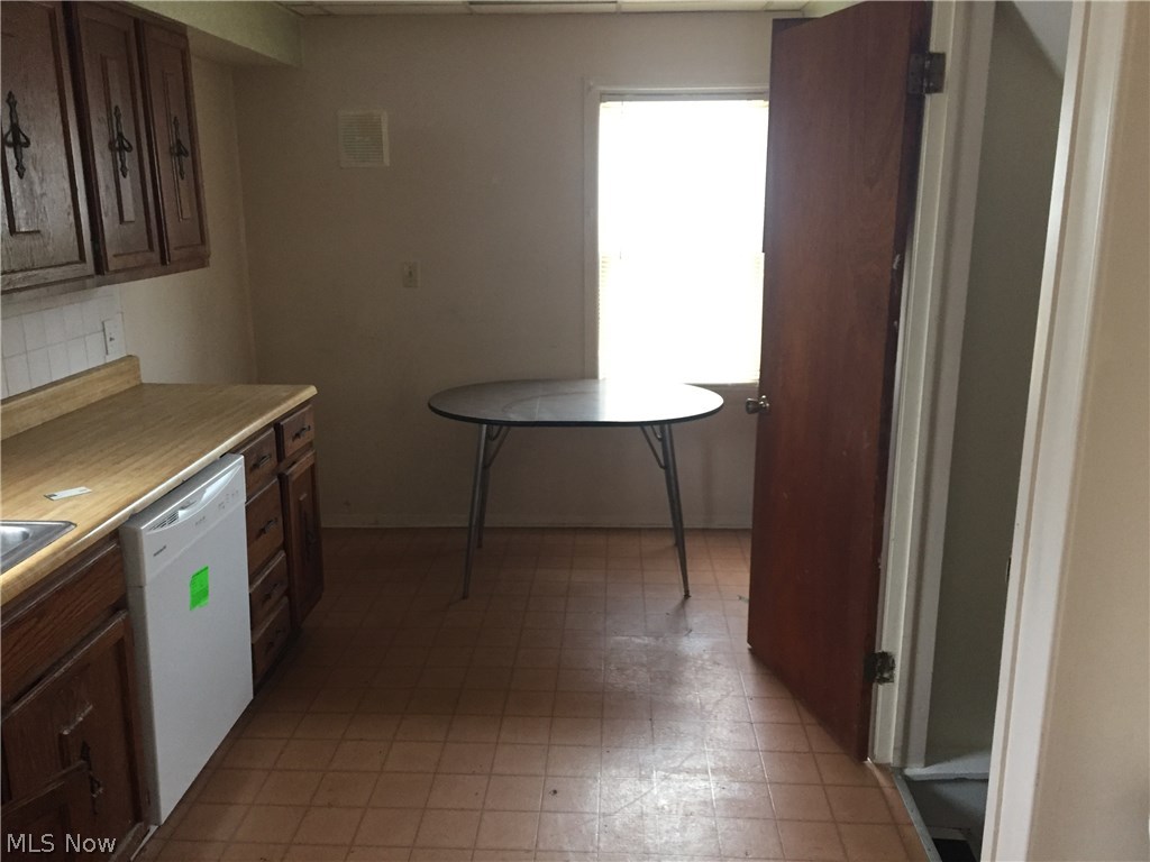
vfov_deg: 48.2
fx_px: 963
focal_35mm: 29
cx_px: 575
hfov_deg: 61.7
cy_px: 431
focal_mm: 4.15
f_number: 2.2
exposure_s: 1/30
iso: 200
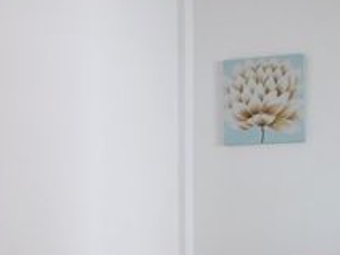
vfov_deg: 18.8
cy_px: 228
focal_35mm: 77
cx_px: 341
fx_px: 756
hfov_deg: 24.2
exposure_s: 1/80
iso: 125
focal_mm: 4
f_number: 3
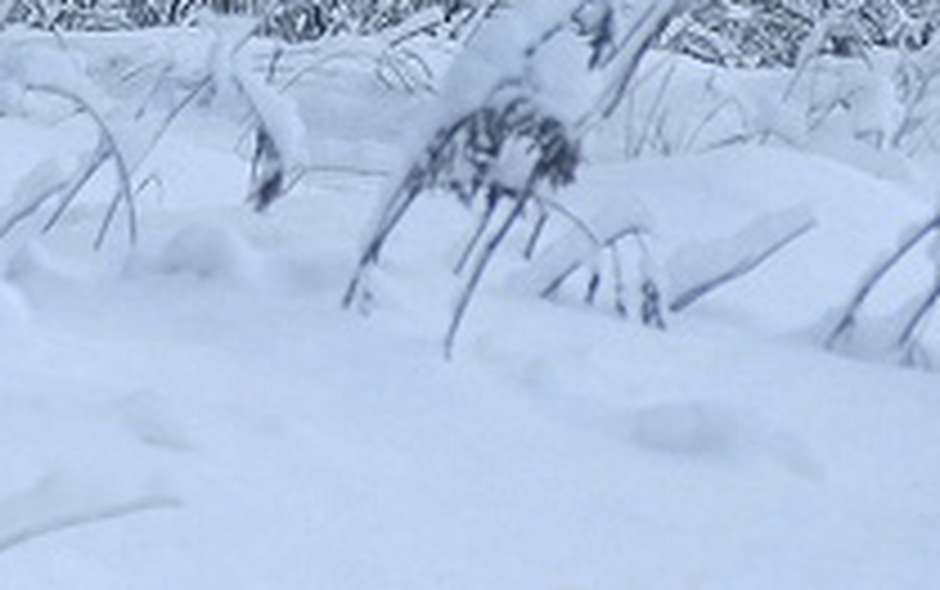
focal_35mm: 321
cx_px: -1871
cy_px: -1124
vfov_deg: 4.0
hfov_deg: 6.0
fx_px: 8230
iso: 400
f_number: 4.5
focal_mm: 31.5
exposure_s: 1/250
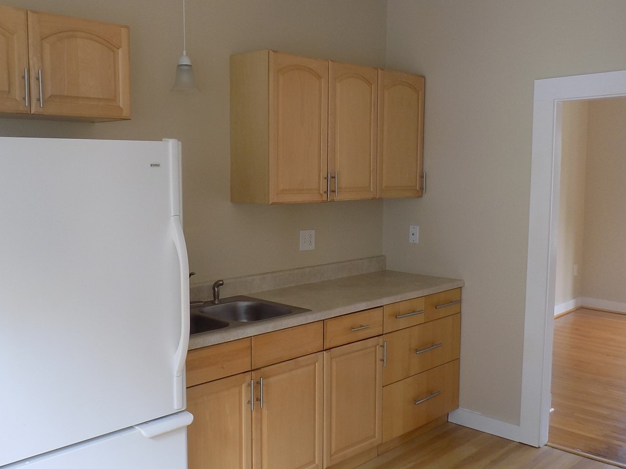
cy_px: 238
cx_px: 314
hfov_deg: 52.6
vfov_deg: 40.7
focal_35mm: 35
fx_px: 633
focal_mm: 6.1
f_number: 3.4
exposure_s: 1/30
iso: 125
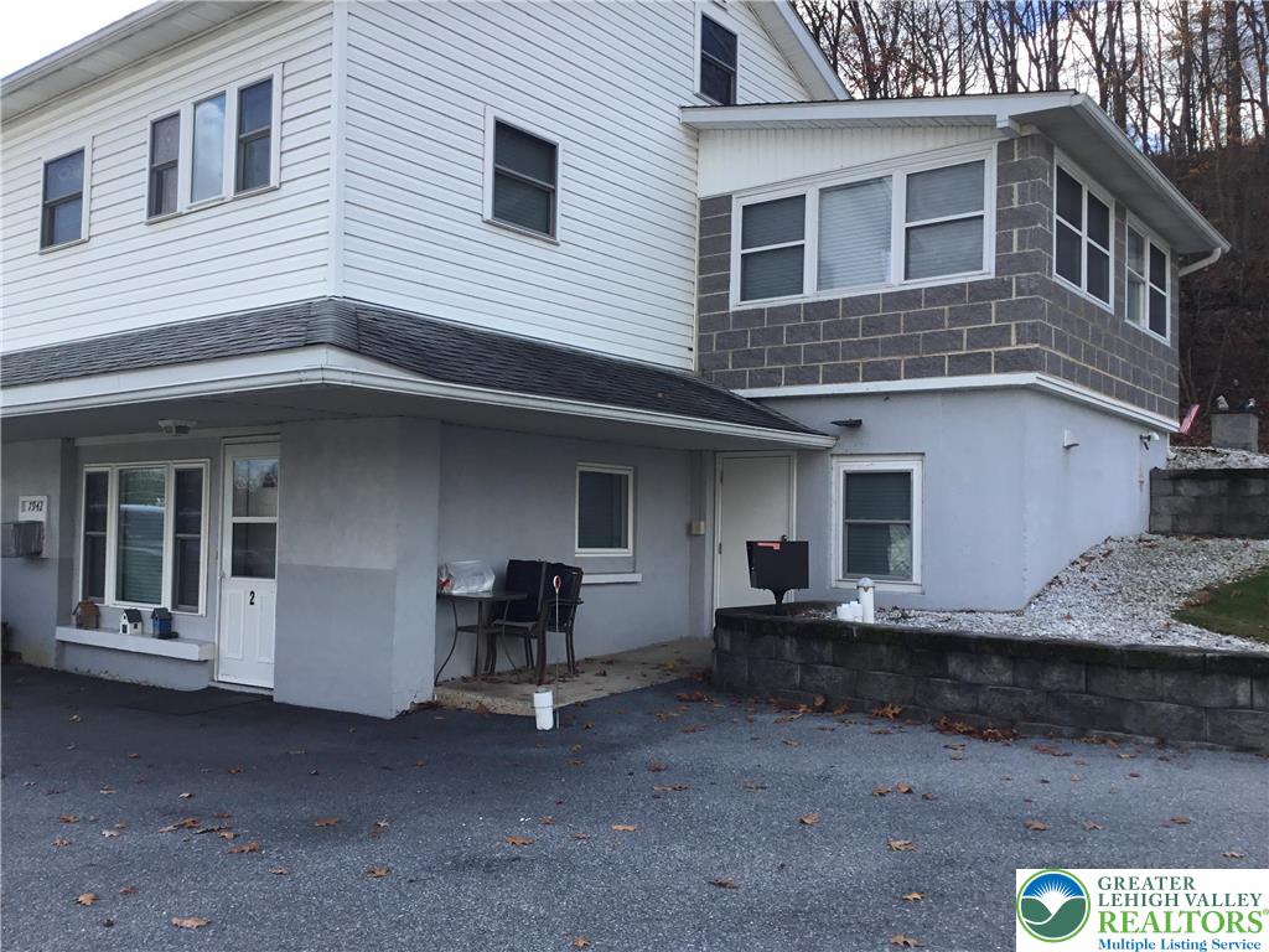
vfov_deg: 45.4
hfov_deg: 58.4
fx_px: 1136
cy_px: 476
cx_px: 634
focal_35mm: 31
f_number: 2.4
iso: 25
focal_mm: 3.3
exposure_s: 1/494
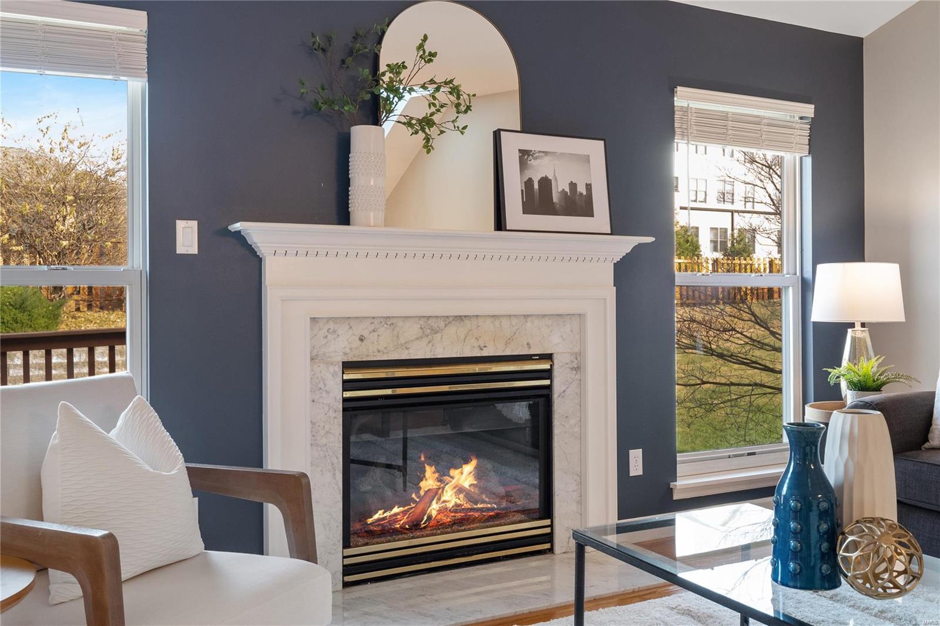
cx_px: 470
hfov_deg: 58.7
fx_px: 835
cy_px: 313
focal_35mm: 32
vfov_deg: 41.1
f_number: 6.3
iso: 400
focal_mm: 16
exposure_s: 1/5
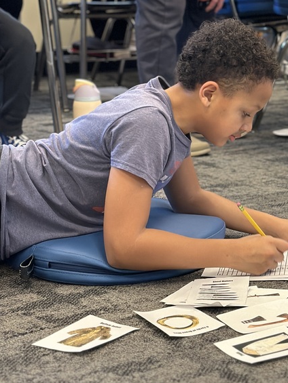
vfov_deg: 22.1
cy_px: 64
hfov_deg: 16.7
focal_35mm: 87
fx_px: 965
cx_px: 259
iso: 320
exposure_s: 1/60
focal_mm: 6.86
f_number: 1.78
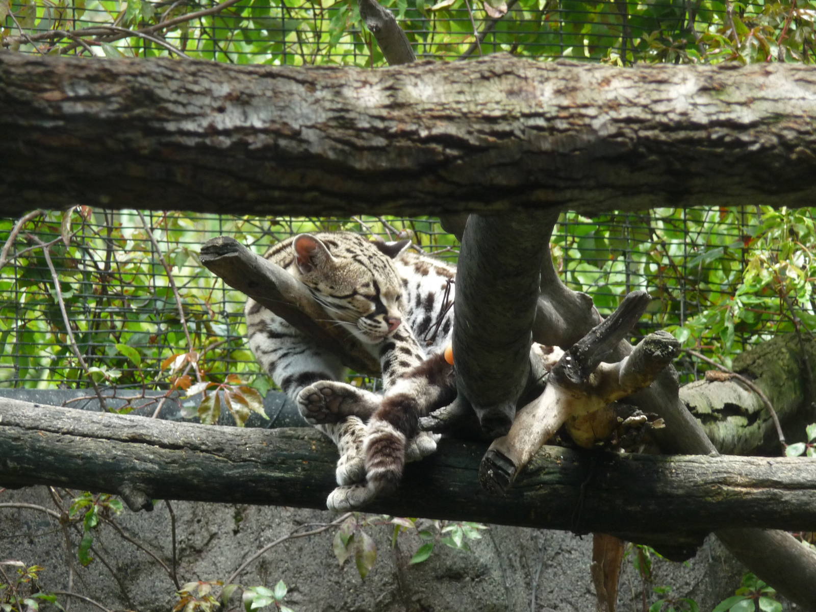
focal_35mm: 280
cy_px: 306
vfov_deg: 5.3
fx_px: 6600
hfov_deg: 7.1
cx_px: 408
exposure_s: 1/125
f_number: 4.9
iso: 200
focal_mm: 47
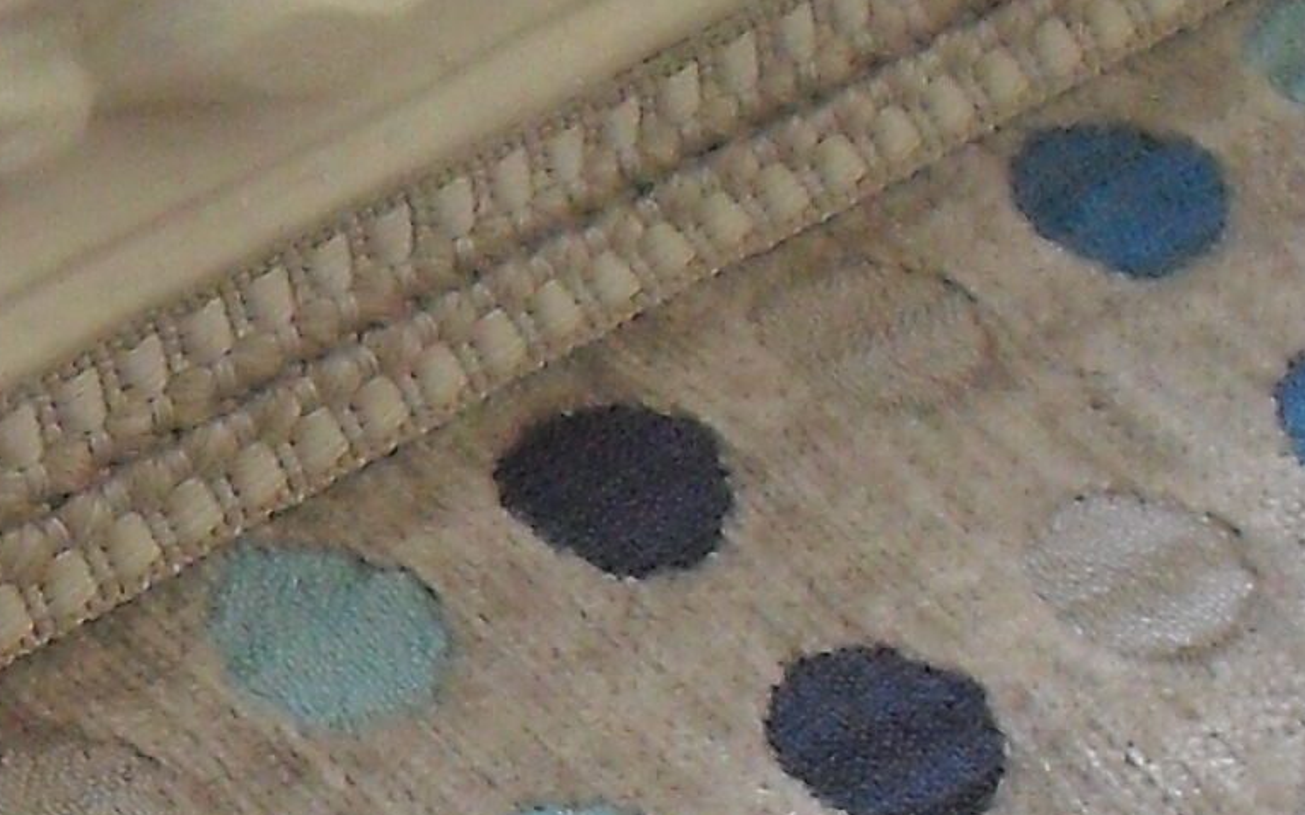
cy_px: 689
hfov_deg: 10.9
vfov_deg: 7.2
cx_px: -899
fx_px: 6472
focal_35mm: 182
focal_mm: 6.3
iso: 400
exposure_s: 1/60
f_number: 3.1
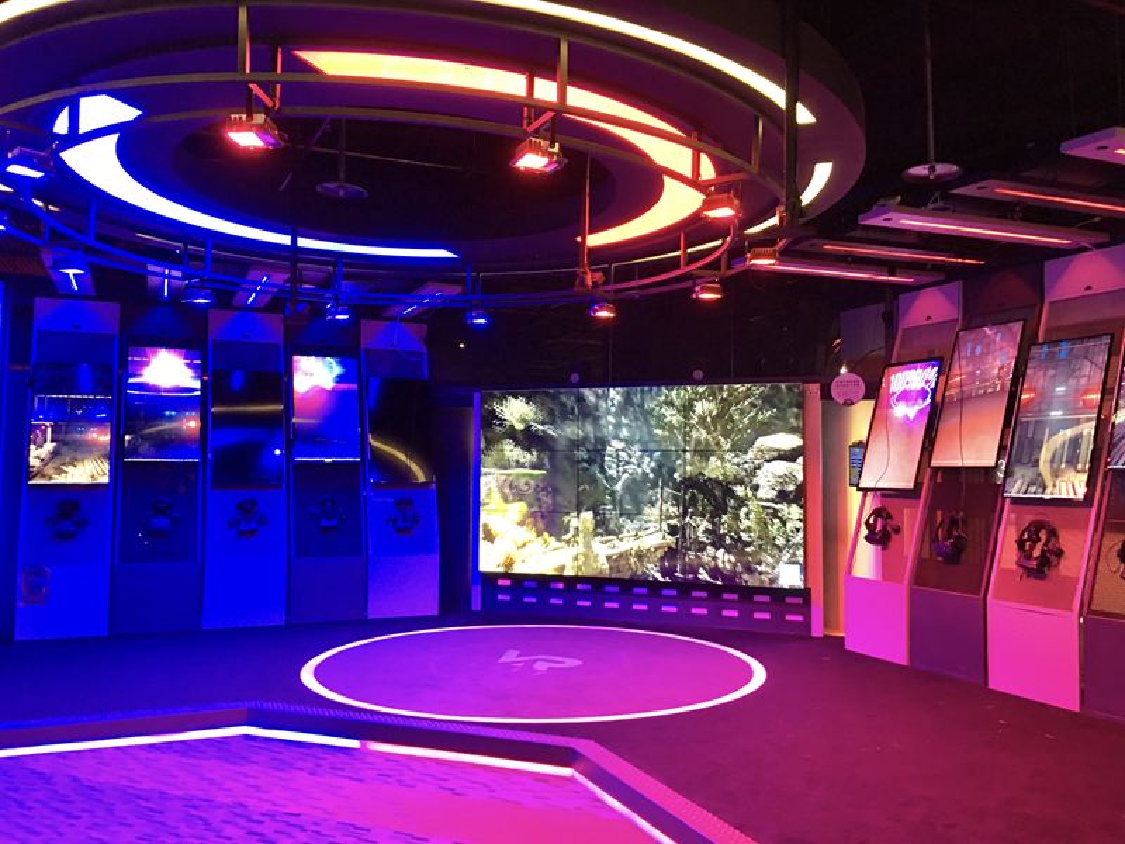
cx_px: 562
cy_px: 422
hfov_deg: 61.7
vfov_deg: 48.2
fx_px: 942
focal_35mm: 29
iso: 50
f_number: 2.2
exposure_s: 1/4
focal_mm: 4.15
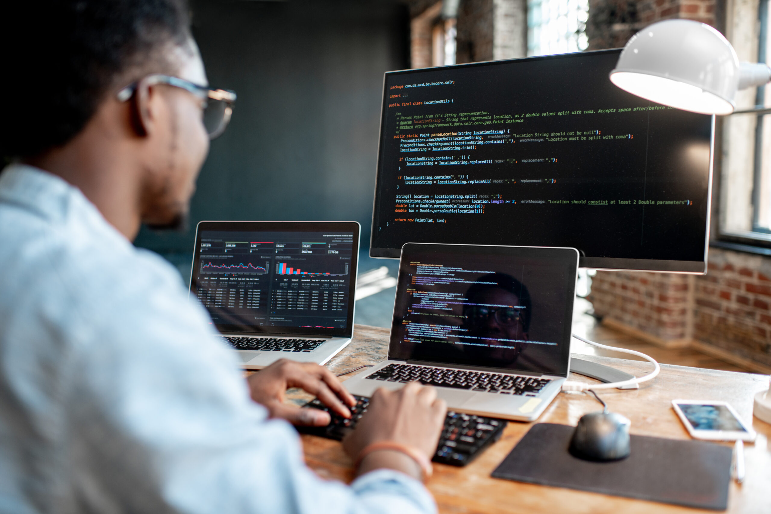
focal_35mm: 35
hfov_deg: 54.4
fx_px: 750
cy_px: 257
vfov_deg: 37.9
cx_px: 386
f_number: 2.2
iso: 250
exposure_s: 1/160
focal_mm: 35
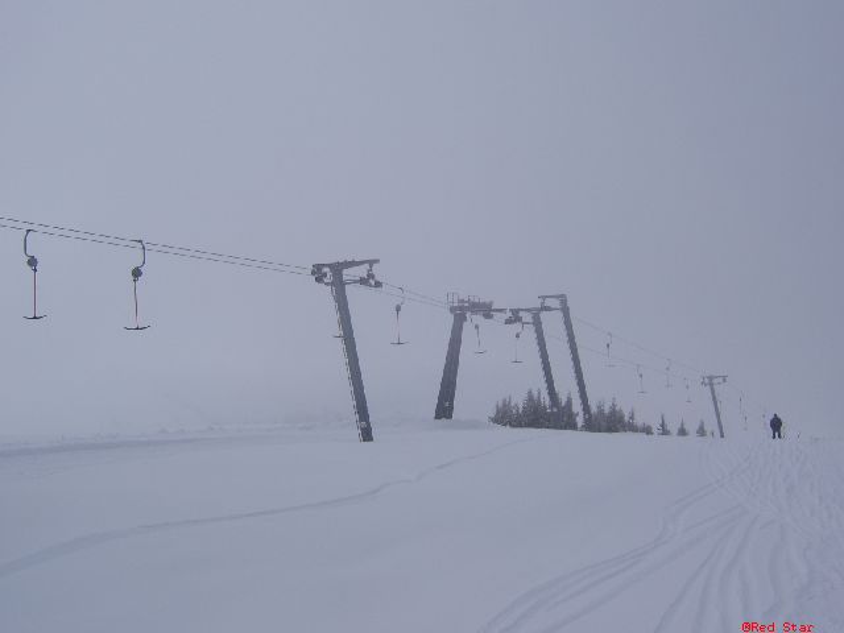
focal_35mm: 31
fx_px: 756
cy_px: 316
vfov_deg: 45.4
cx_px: 422
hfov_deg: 58.4
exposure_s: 1/545
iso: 50
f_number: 6.7
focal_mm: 8.13
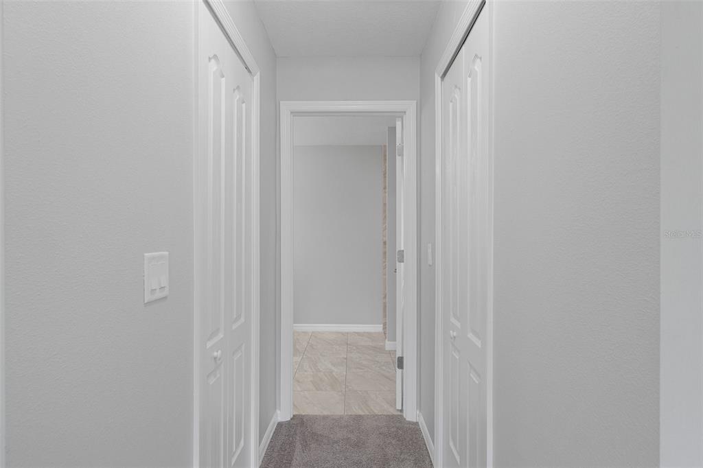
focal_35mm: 20
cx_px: 352
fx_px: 381
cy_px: 234
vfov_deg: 63.2
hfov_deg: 85.4
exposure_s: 1/2
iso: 640
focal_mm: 13
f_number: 8
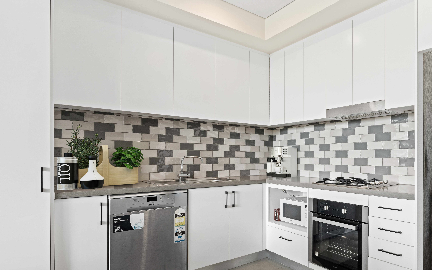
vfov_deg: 57.0
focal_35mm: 21
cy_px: 155
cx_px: 277
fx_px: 247
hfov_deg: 80.3
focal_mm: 13
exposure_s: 1/1.25
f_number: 9
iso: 100
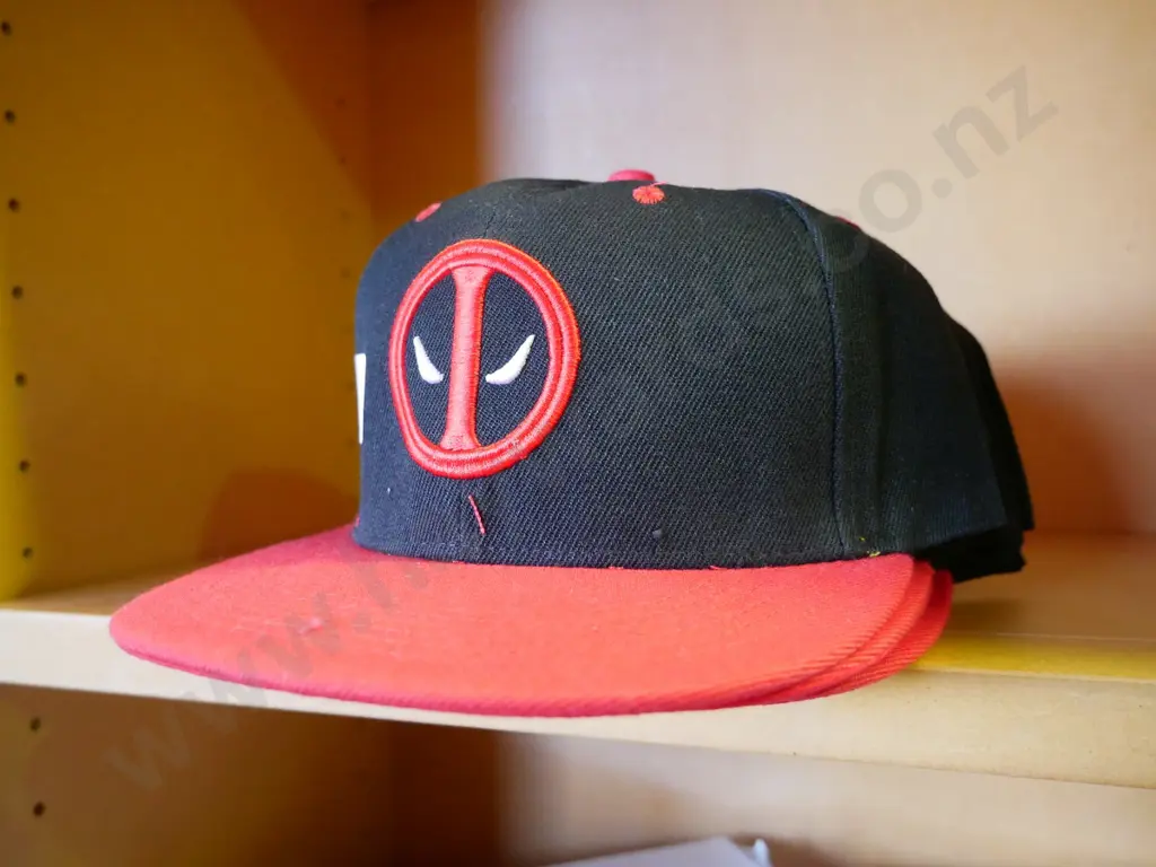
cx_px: 578
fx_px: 1002
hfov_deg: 60.0
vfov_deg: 46.8
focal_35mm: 30
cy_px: 434
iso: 3200
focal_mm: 15
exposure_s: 1/60
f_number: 3.7
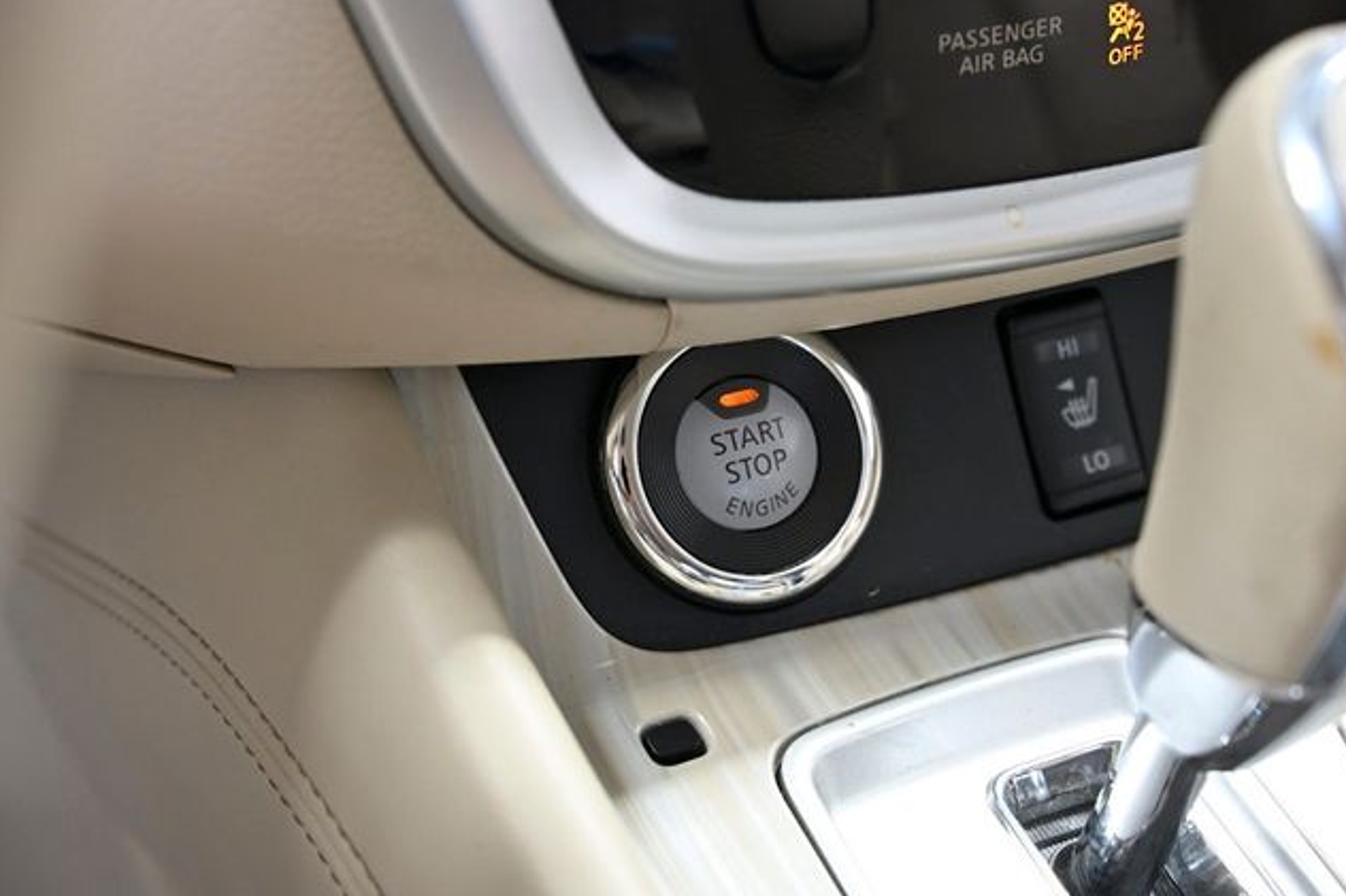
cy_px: 448
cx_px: 675
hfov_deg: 26.7
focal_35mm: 76
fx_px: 2841
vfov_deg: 17.9
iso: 2000
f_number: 5.6
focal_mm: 75
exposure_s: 1/80
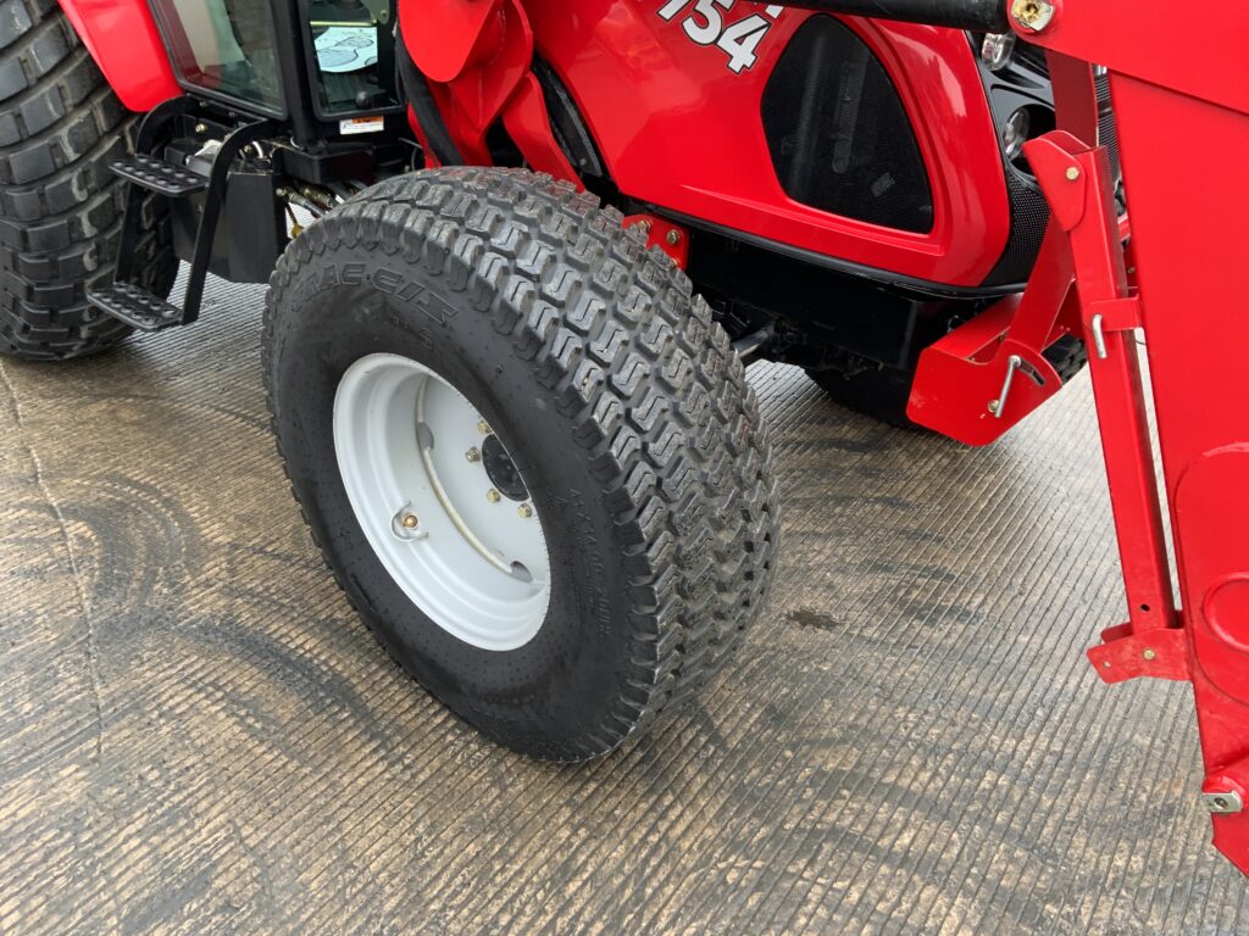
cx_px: 624
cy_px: 468
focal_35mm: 29
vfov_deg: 48.2
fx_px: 1046
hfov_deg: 61.7
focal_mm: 3
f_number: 1.8
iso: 32
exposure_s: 1/122
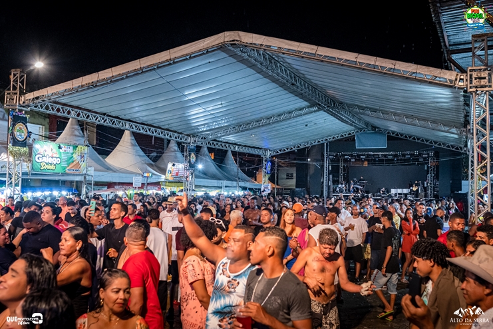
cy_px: 164
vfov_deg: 36.9
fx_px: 493
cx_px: 246
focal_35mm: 36
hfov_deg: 53.1
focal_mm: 24
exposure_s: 1/160
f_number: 2.8
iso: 2500
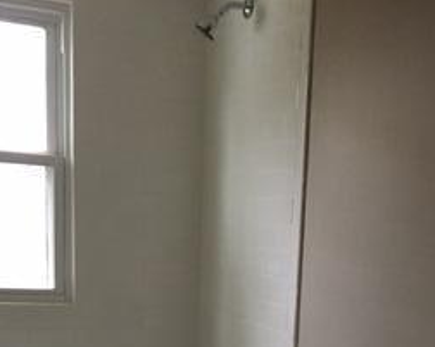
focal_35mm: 72
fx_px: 926
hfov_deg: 26.2
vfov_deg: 19.5
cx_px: 300
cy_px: 454
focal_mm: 4.15
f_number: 2.2
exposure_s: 1/30
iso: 200
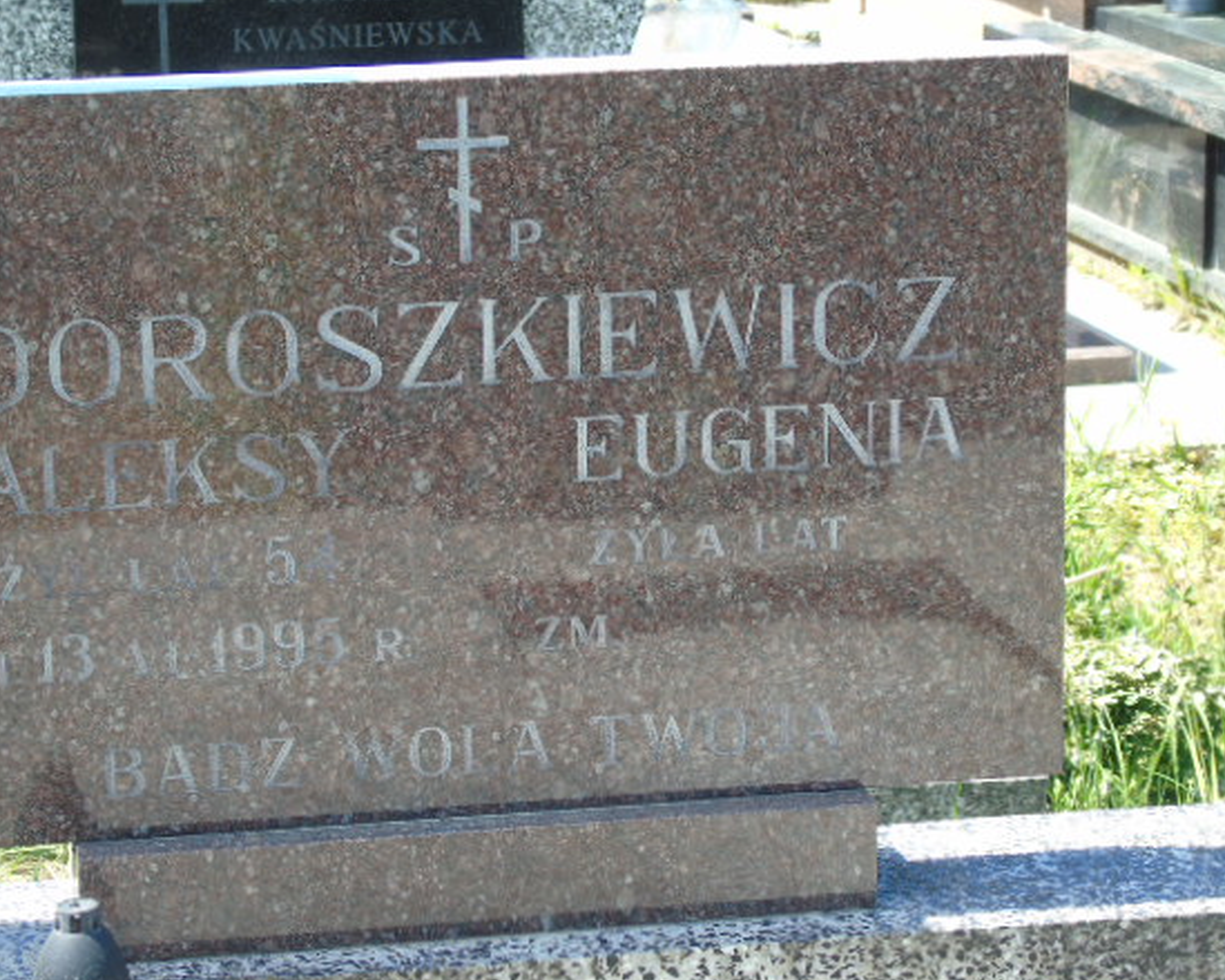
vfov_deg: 14.4
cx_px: 518
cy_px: 511
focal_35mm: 107
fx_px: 3879
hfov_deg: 17.9
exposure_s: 1/100
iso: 80
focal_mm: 17
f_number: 4.3
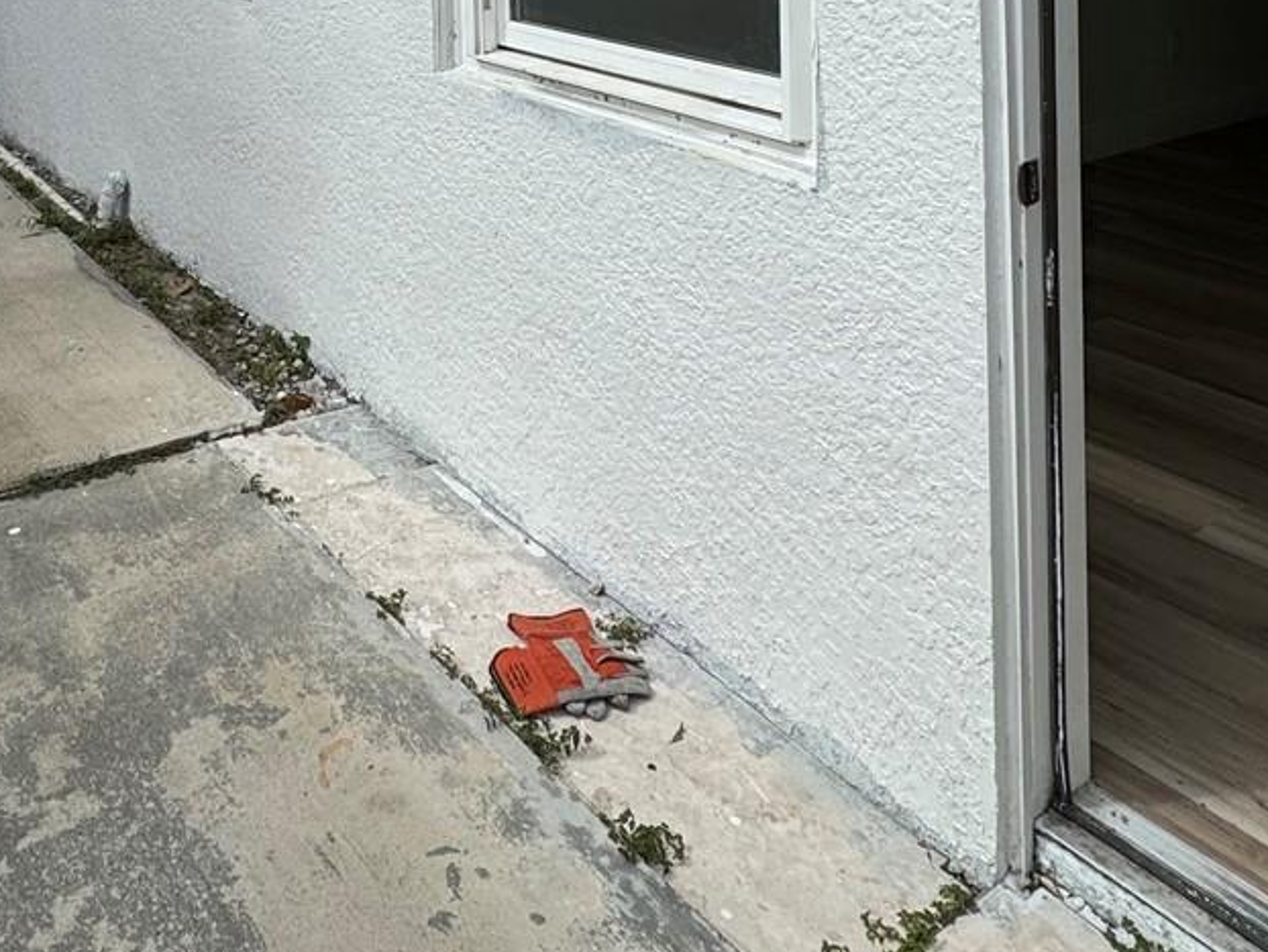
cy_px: -208
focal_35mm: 36
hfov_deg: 48.6
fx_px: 1319
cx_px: 265
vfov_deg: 32.4
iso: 50
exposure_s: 1/2770
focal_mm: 2.22
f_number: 2.2
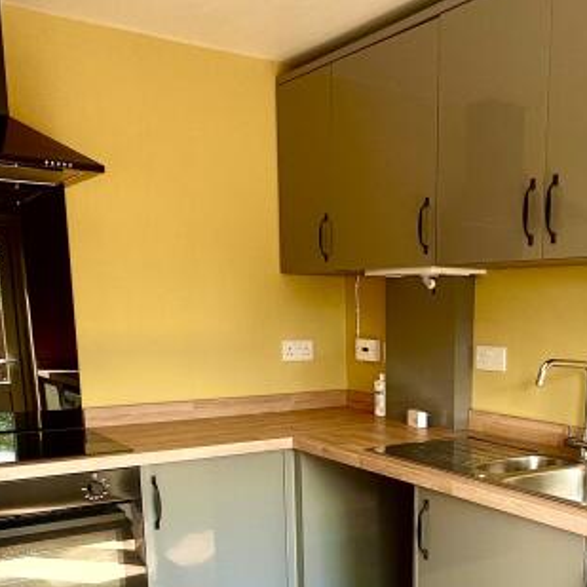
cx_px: 416
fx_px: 787
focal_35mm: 41
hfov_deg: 40.1
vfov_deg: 39.3
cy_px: 471
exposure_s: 1/99
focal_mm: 2.22
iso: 50
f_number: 2.2
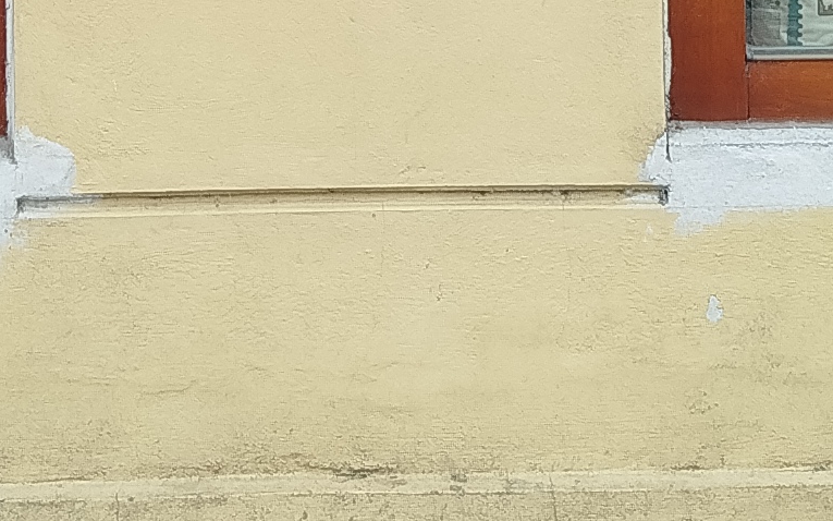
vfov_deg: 9.0
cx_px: 311
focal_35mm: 133
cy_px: -677
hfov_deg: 15.7
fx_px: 3019
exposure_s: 1/229
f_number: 1.7
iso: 50
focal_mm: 5.31
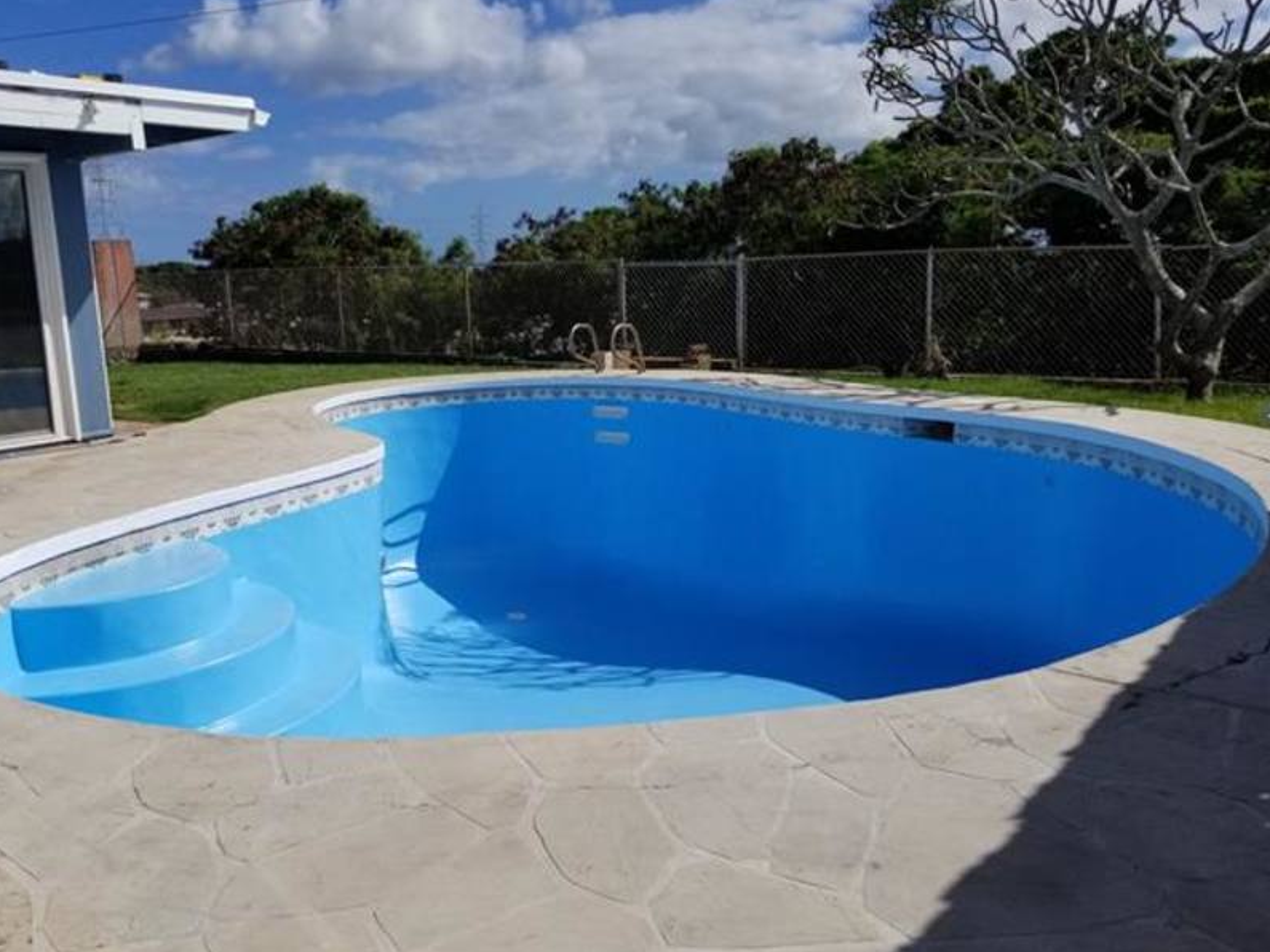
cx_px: 574
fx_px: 1064
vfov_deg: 48.2
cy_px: 518
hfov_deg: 61.5
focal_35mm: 29
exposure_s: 1/6512
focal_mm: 4.25
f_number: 1.7
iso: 50
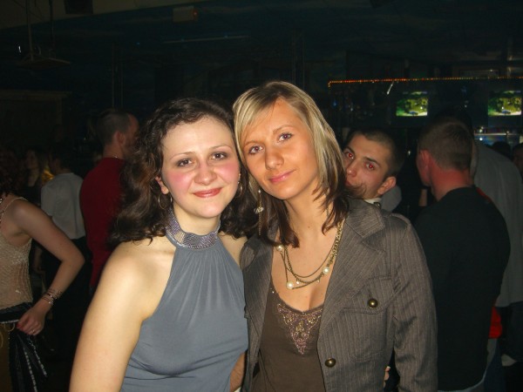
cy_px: 196
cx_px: 262
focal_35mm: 38
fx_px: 574
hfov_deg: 49.0
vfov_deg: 37.7
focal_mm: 7.9
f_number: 2.8
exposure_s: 1/60
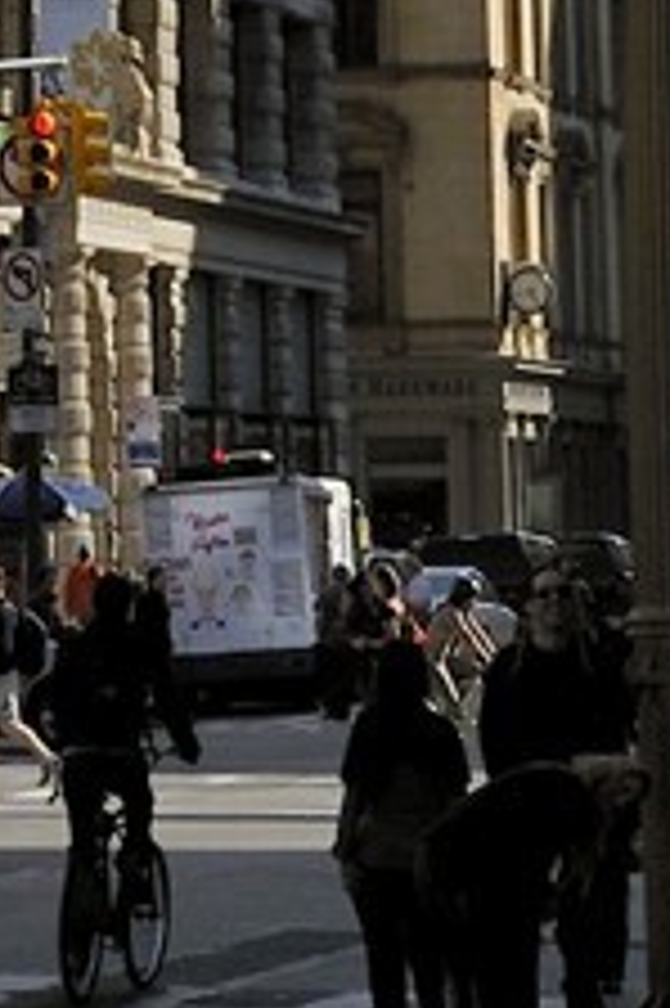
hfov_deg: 4.6
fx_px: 8387
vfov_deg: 6.3
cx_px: -108
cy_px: -1998
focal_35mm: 300
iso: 200
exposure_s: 1/160
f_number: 16
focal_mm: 42
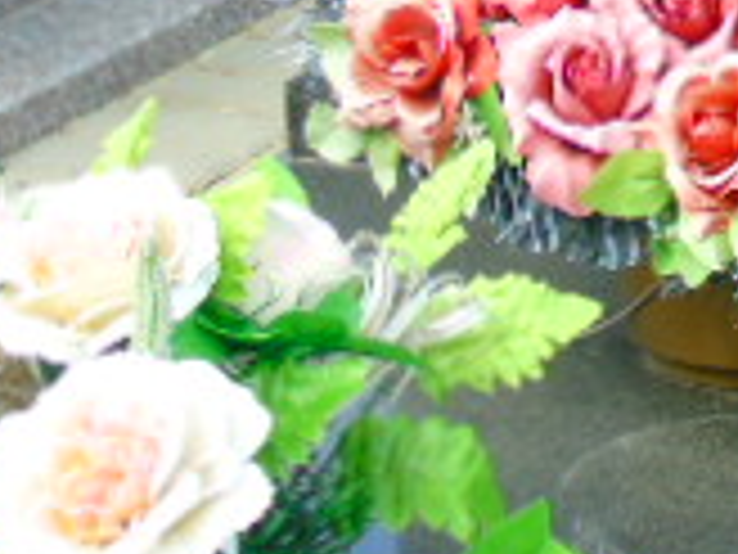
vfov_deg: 6.0
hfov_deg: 8.1
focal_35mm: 242
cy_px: -500
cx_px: 1012
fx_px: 5159
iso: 80
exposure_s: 1/160
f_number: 4.5
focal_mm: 11
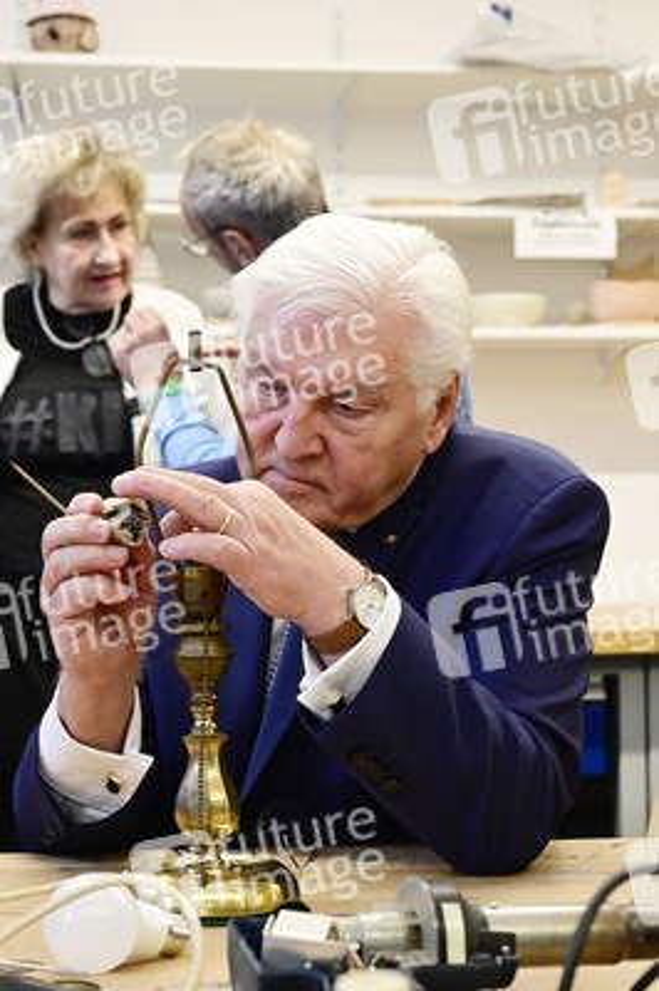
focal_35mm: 39
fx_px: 1073
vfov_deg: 49.6
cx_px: 330
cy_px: 496
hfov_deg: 34.2
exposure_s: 1/200
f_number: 4.5
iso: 2500
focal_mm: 39
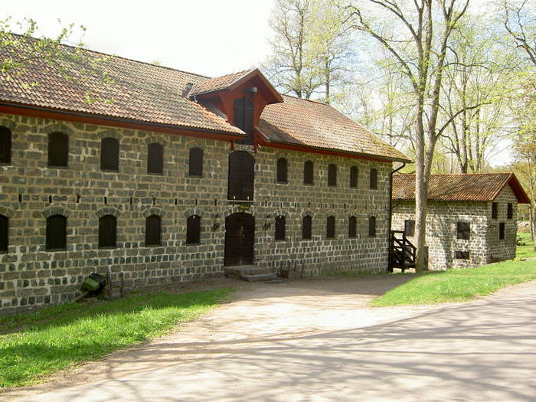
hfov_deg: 54.0
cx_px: 268
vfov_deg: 41.8
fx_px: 526
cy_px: 201
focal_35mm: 34
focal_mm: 5.6
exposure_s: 1/100
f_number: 4.7
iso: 50
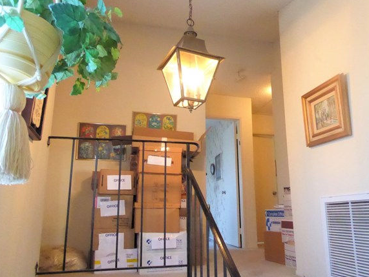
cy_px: 147
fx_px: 299
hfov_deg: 63.3
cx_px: 204
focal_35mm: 28
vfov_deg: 49.8
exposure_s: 1/100
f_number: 3.3
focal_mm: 4.3
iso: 1600
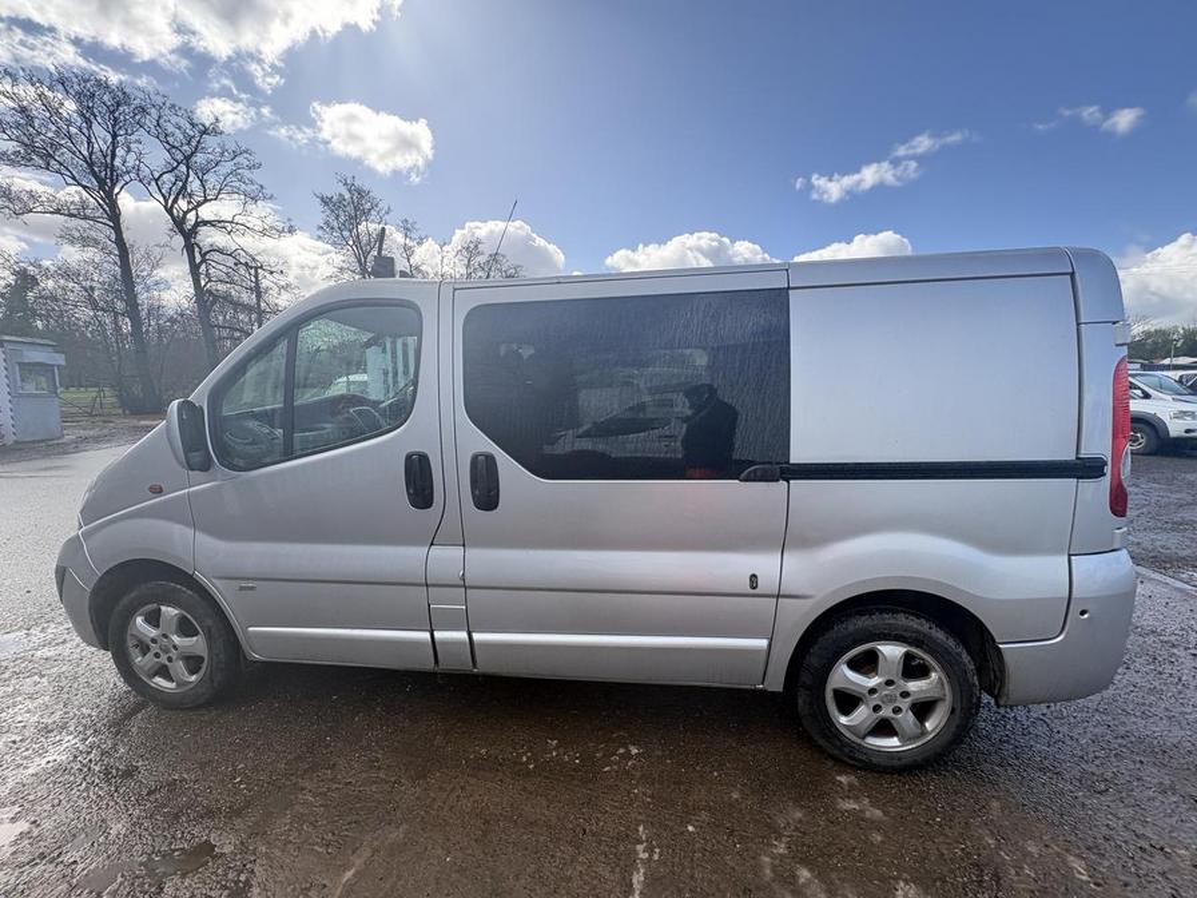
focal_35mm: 14
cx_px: 598
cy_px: 449
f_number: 2.2
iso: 40
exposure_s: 1/548
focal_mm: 2.22
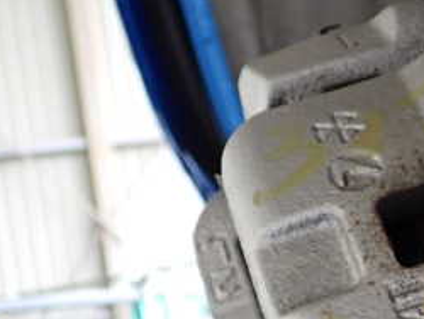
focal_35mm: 72
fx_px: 883
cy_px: 324
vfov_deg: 19.8
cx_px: 490
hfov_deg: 24.8
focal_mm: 5.4
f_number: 2.3
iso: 250
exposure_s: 1/30
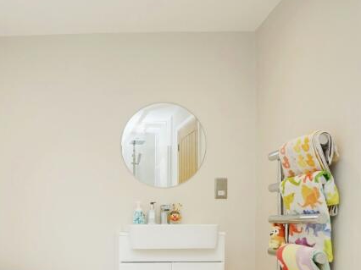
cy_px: 228
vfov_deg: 36.8
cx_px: 65
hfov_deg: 47.1
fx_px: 386
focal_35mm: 37
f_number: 8
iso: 2000
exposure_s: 1/125
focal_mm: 16
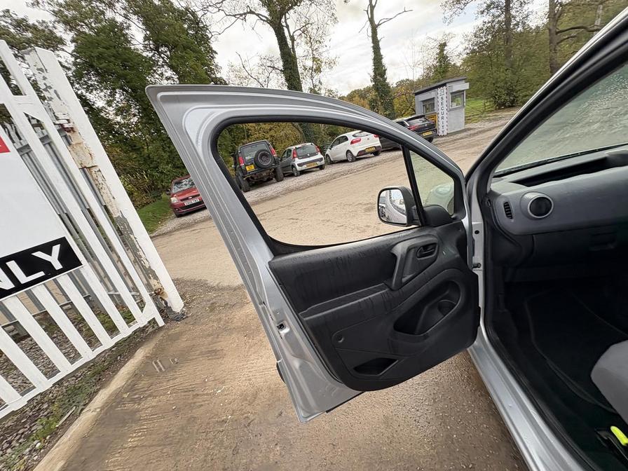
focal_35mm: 14
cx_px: 314
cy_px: 236
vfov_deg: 85.7
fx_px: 254
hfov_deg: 102.1
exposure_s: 1/134
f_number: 2.2
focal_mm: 2.22
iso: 40
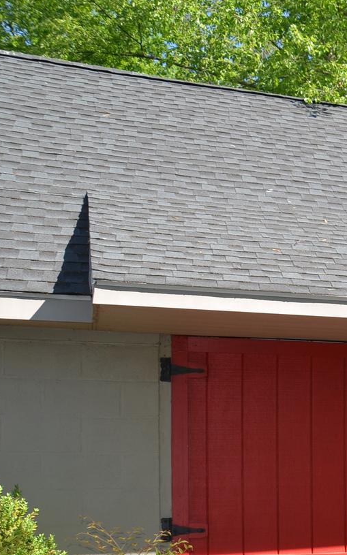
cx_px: 655
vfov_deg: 29.0
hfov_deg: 15.7
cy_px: 460
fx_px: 1045
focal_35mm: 69
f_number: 5.6
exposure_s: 1/250
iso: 100
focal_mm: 18
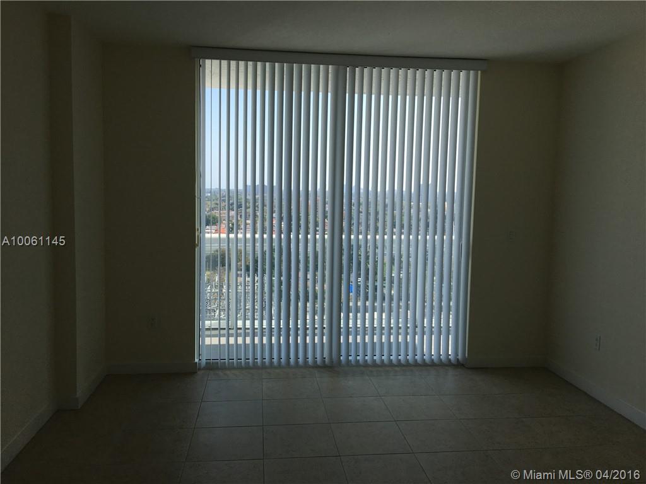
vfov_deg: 48.2
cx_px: 323
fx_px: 541
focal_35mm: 29
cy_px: 242
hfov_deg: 61.7
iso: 25
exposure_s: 1/569
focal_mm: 4.15
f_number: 2.2
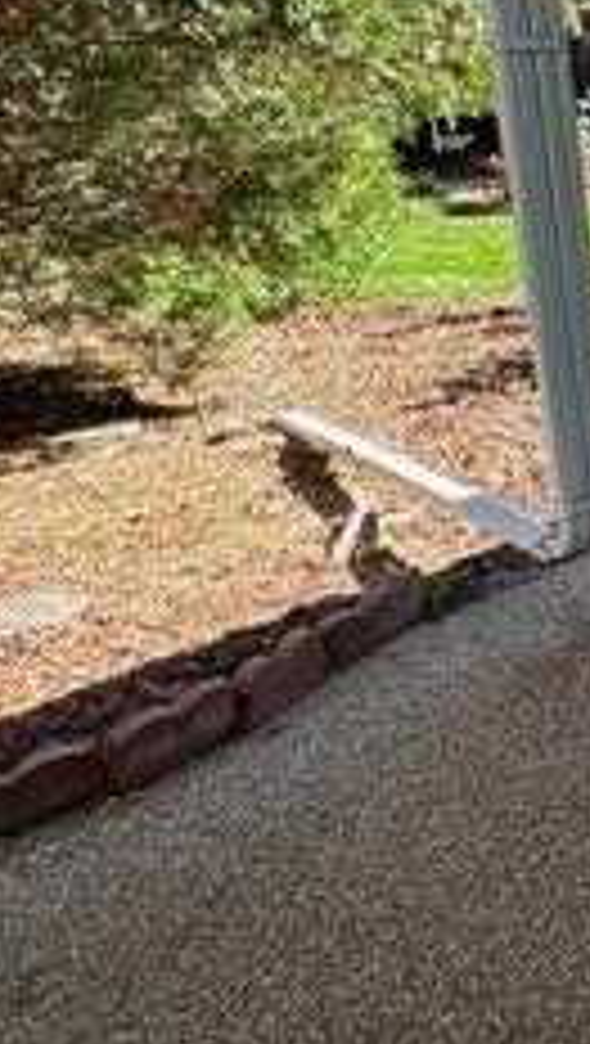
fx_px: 1165
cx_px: 1261
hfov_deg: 17.3
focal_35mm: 42
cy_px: 259
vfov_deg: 46.5
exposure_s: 1/265
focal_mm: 2.22
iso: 40
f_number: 2.2
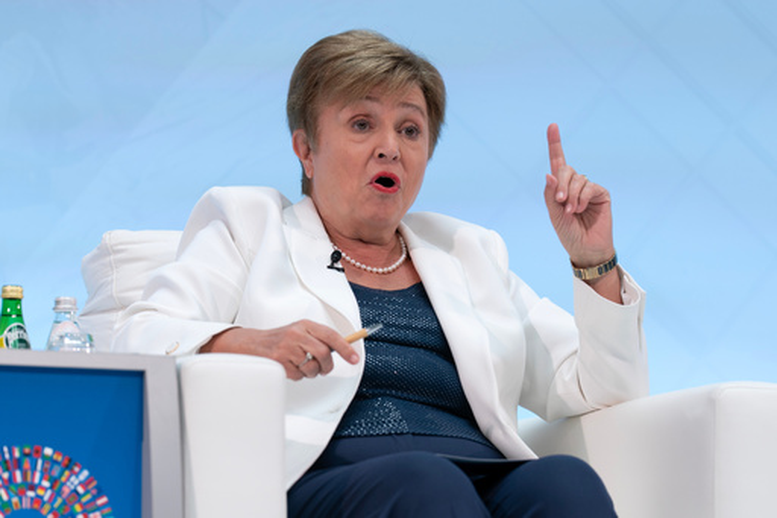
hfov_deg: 11.1
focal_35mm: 185
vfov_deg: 7.4
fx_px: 3991
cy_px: 259
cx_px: 388
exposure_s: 1/400
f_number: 3.5
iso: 400
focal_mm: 185
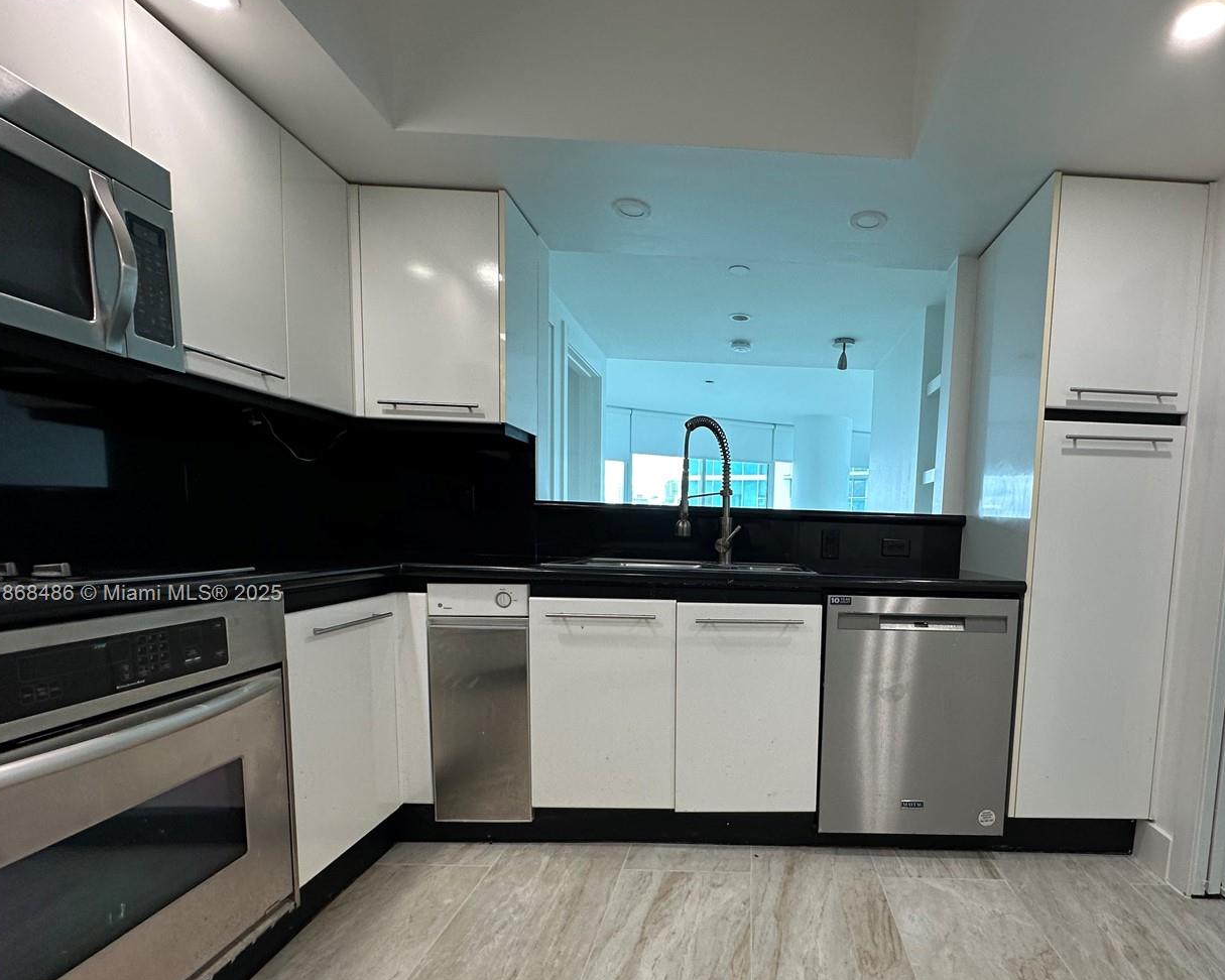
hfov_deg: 84.7
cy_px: 595
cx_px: 766
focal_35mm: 18
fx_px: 653
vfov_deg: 72.9
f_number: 2.2
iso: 160
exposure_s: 1/120
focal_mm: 2.22
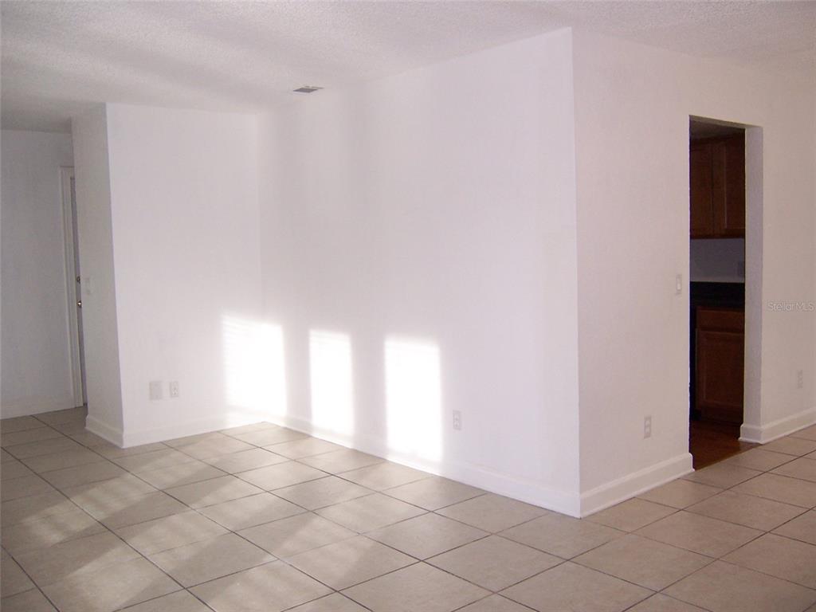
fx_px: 778
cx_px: 408
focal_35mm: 33
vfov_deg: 42.9
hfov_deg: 55.4
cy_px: 306
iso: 140
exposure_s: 1/90
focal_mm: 5.5
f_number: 2.8
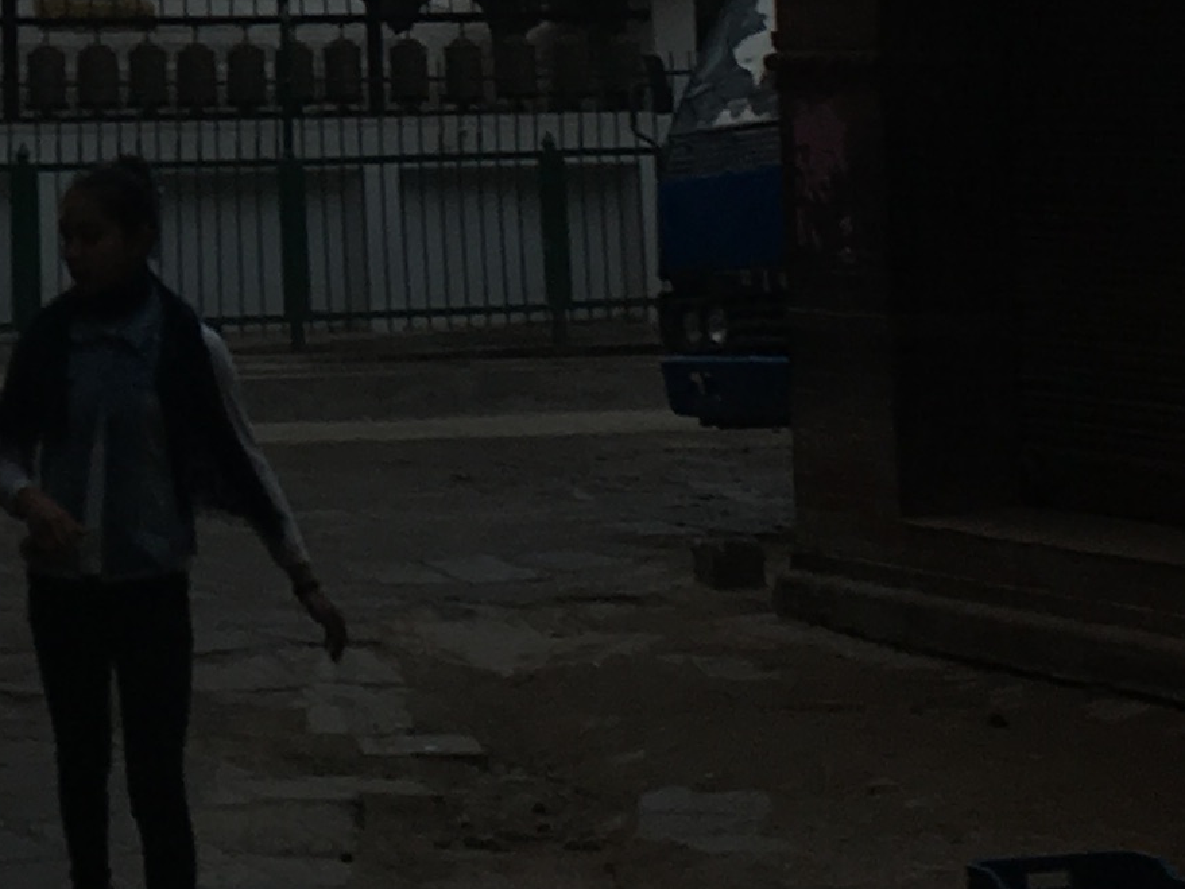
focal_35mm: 133
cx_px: -295
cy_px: -393
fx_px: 4552
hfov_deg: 14.3
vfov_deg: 10.8
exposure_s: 1/100
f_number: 2.2
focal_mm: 4.15
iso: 25
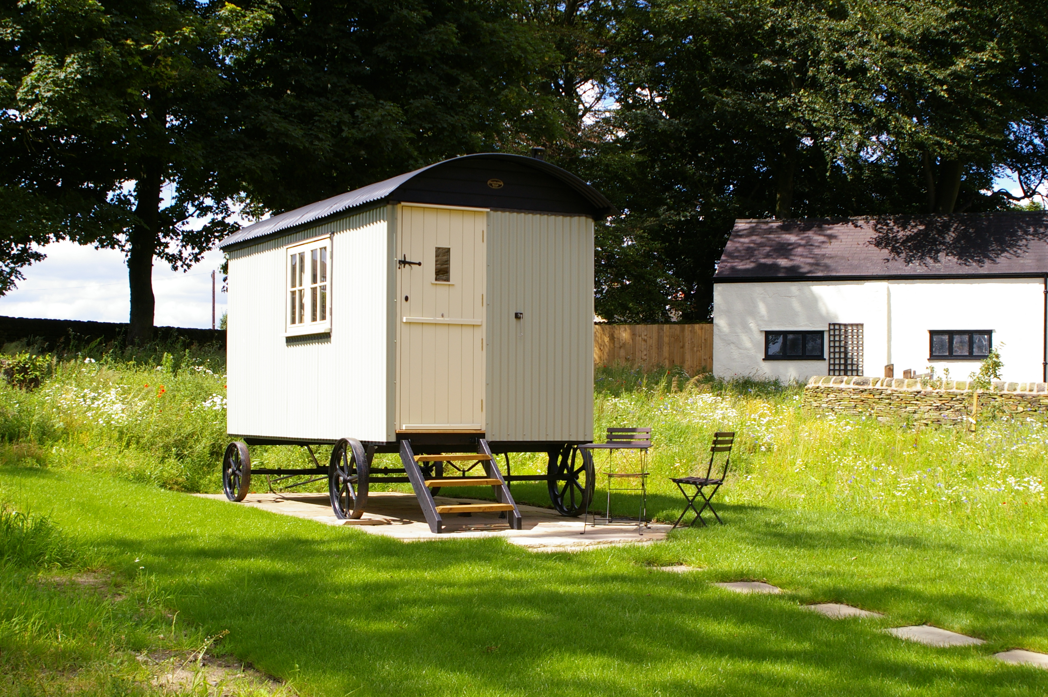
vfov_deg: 25.7
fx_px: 1527
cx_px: 524
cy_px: 348
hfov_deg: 37.9
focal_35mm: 52
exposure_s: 1/250
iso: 200
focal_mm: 35
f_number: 9.5
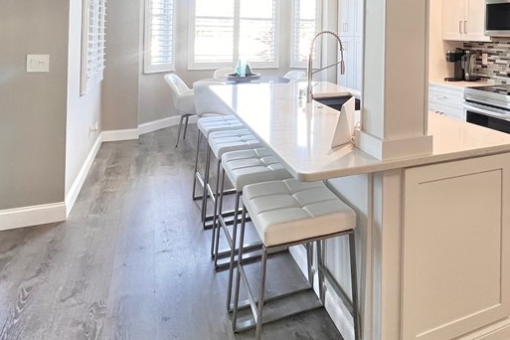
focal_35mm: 27
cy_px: 30
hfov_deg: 64.6
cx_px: 361
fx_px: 382
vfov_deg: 43.5
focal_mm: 1.57
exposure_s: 1/60
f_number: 1.8
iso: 200
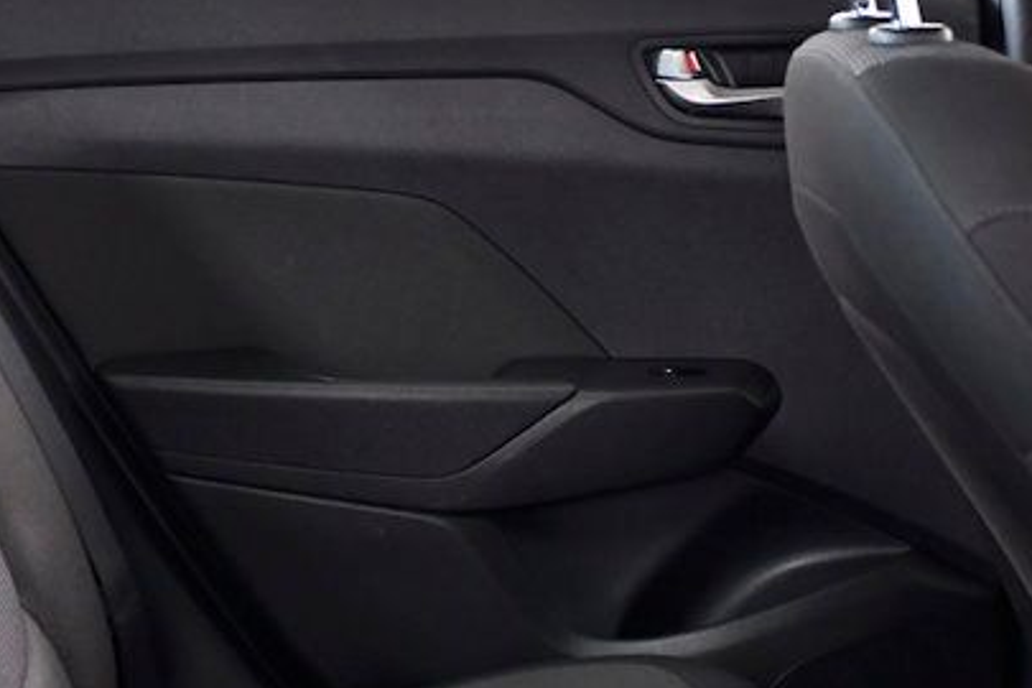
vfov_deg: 15.0
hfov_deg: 22.4
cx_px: 461
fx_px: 2608
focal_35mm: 91
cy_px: 238
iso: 1250
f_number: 3.5
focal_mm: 24
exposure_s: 1/125
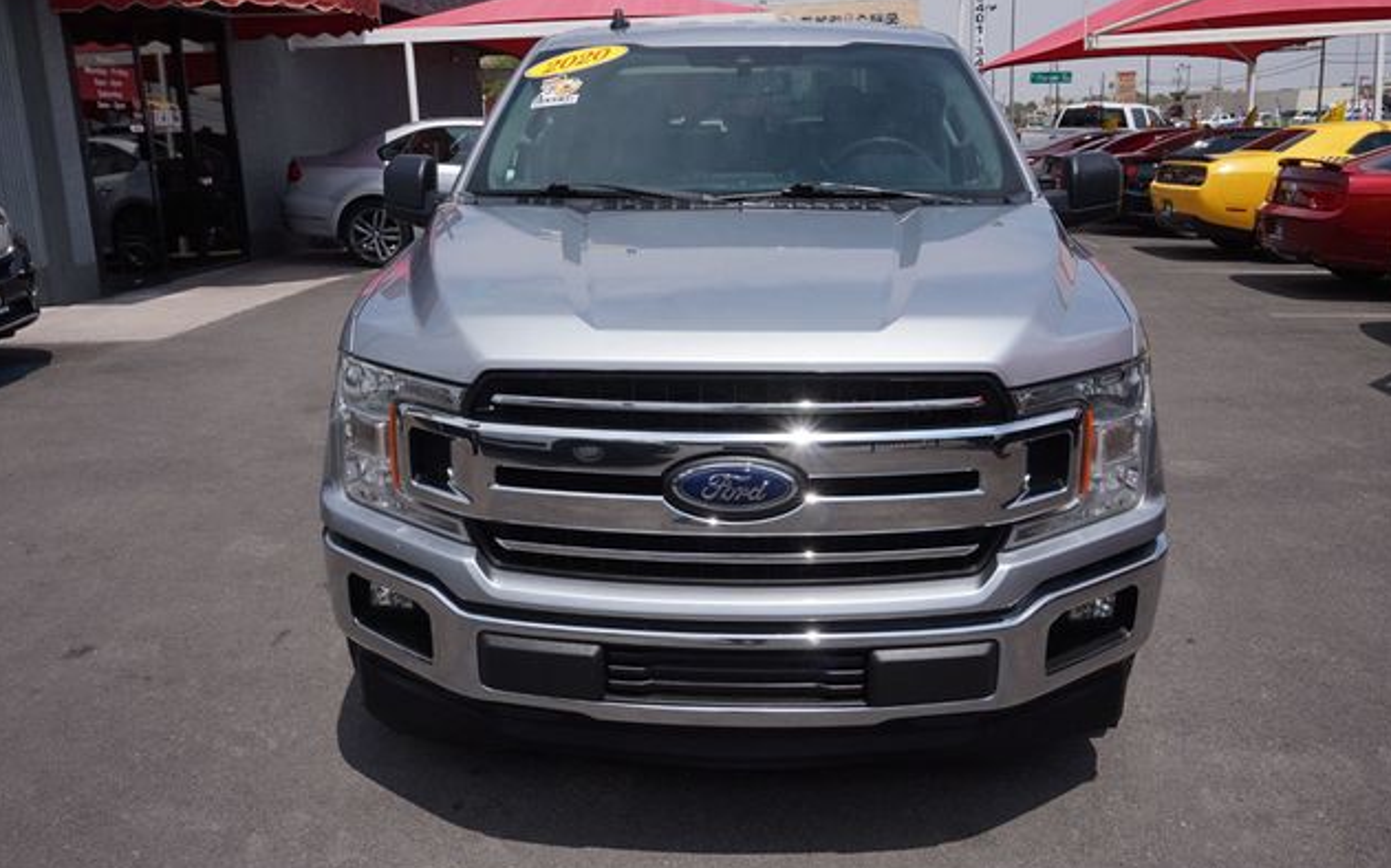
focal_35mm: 31
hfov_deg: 61.2
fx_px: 1175
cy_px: 414
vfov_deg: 40.6
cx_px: 697
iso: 100
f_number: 10
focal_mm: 20
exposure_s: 1/320
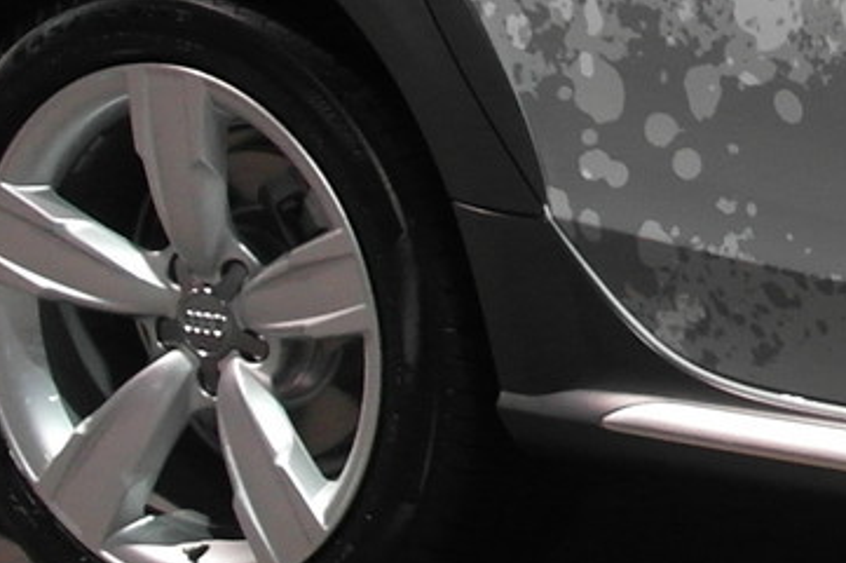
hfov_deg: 8.6
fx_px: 4883
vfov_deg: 6.5
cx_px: 2318
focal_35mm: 208
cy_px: -205
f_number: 3.5
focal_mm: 20
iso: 400
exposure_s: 1/40
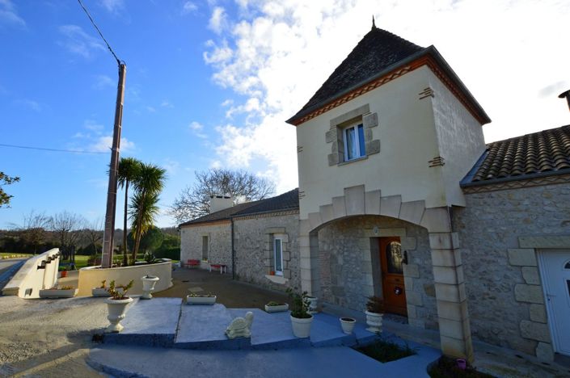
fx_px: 237
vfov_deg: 77.2
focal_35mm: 15
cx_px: 285
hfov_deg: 100.5
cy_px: 189
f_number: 10
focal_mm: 10
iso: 400
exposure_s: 1/250
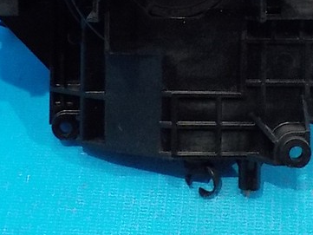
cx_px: 180
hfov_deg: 23.0
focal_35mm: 85
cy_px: -61
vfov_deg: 16.5
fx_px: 769
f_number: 3.3
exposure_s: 1/60
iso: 800
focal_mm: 4.1
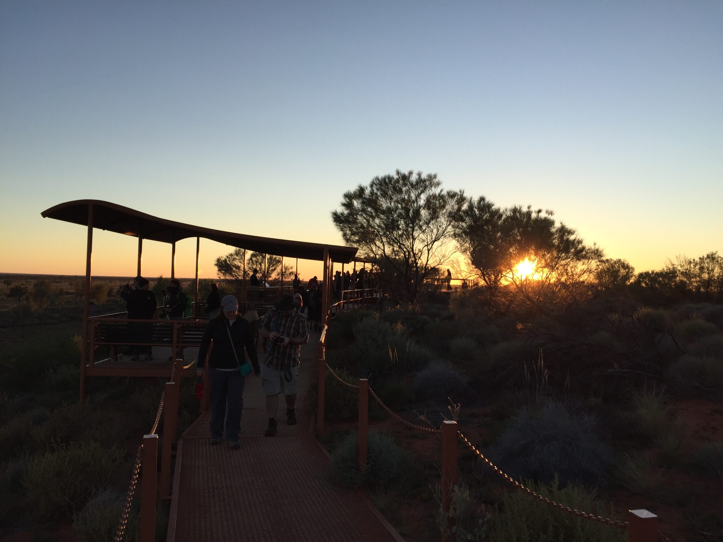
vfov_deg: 48.2
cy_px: 271
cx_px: 362
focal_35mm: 29
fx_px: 606
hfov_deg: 61.7
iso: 32
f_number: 2.2
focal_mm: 4.15
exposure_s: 1/581
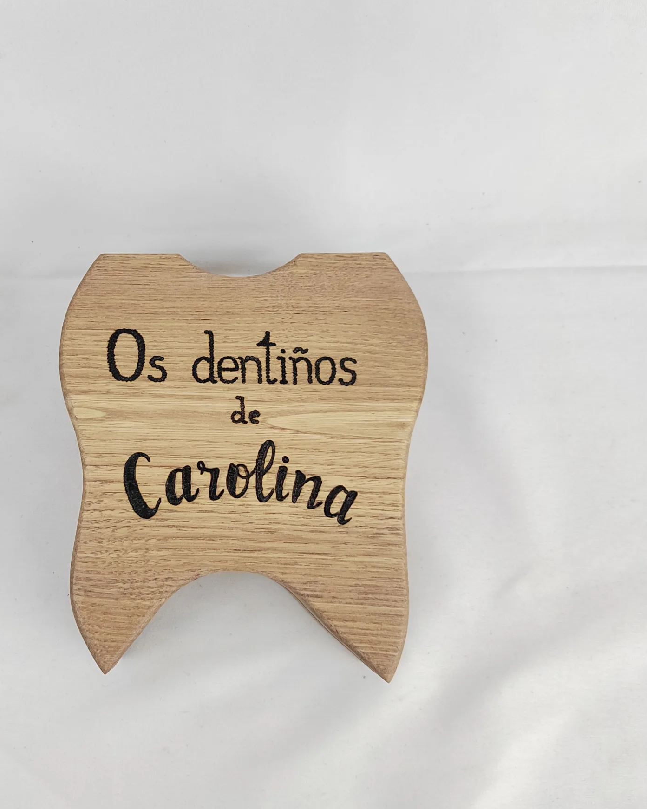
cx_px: 212
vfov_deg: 54.2
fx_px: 790
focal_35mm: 33
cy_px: 407
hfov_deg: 43.9
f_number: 1.9
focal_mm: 5.52
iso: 309
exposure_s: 1/120
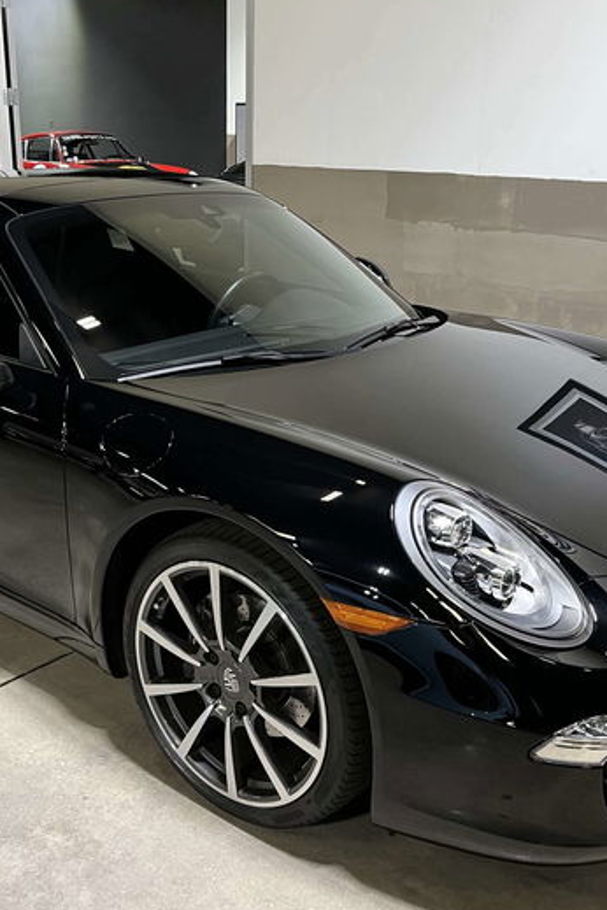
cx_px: 277
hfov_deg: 33.4
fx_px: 1012
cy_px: 458
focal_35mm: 40
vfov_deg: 48.5
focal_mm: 5.1
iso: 320
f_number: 1.6
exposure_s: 1/60
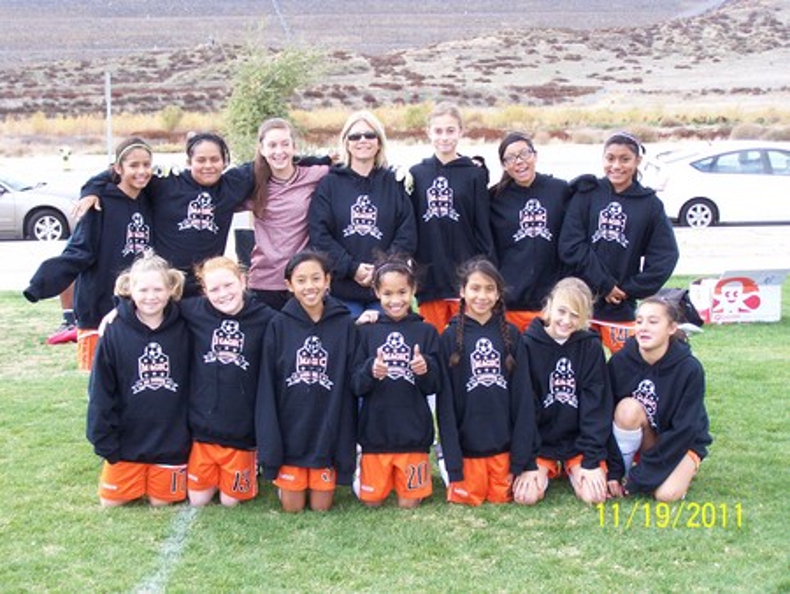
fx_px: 1461
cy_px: 297
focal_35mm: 64
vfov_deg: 23.0
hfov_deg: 30.3
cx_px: 395
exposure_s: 1/250
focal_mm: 10.7
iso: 140
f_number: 3.2
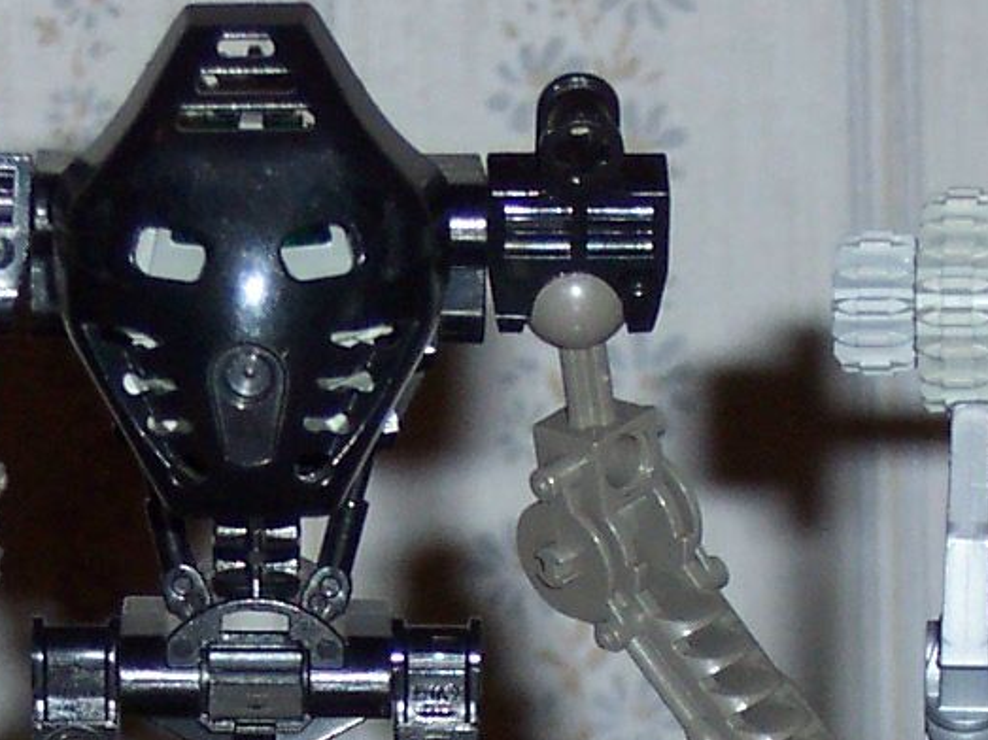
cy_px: 1036
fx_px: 10301
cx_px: 782
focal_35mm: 361
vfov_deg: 4.1
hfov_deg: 5.5
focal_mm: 17.6
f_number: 4.8
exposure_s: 1/90
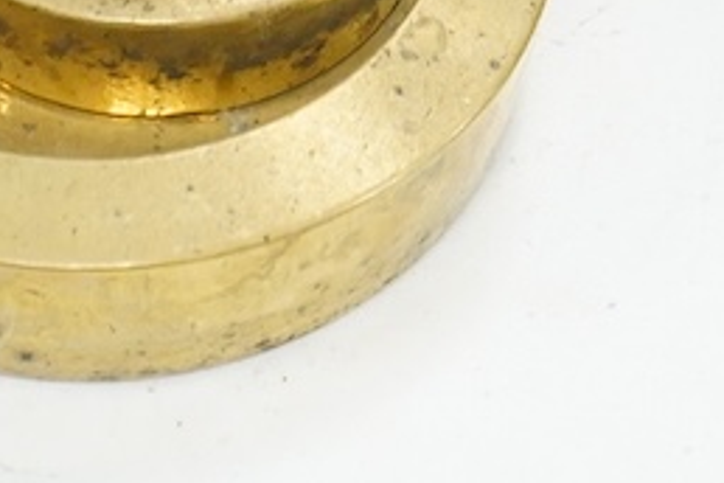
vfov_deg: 4.6
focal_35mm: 286
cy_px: -1012
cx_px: 518
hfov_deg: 7.2
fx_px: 5751
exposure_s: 1/125
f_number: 5.6
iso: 2500
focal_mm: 43
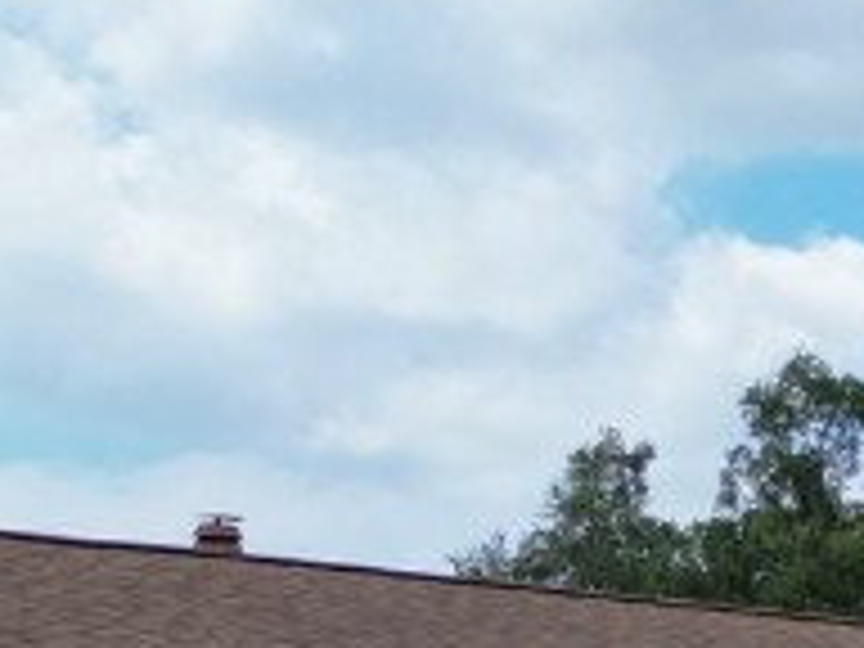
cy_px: 1089
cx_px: 1436
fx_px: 3195
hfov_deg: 14.1
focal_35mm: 128
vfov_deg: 11.0
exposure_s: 1/3000
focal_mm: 6.72
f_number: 1.7
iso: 100
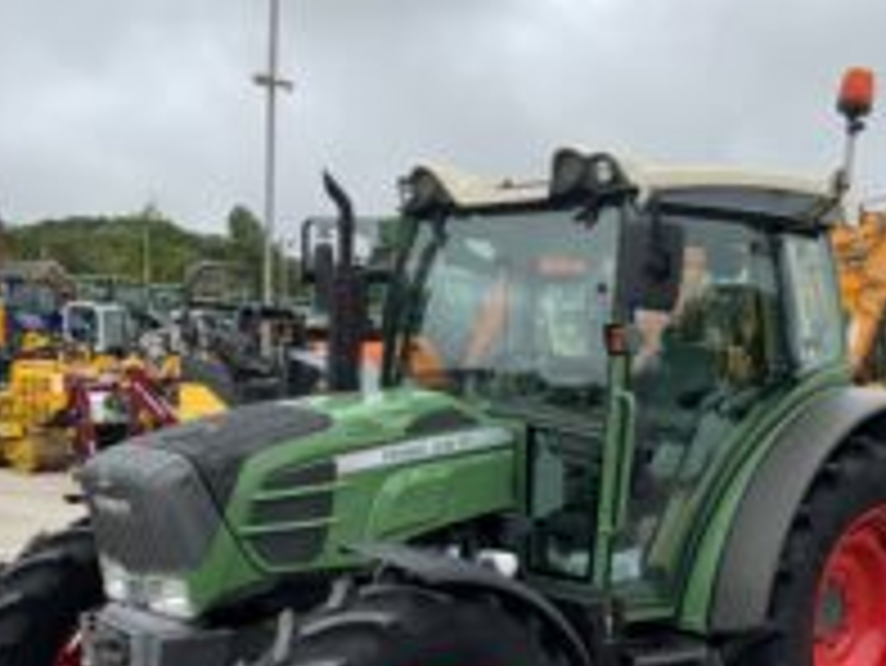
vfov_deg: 27.0
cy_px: 531
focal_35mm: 53
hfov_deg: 36.0
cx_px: 544
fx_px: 1357
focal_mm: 3
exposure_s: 1/1055
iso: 16
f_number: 1.8
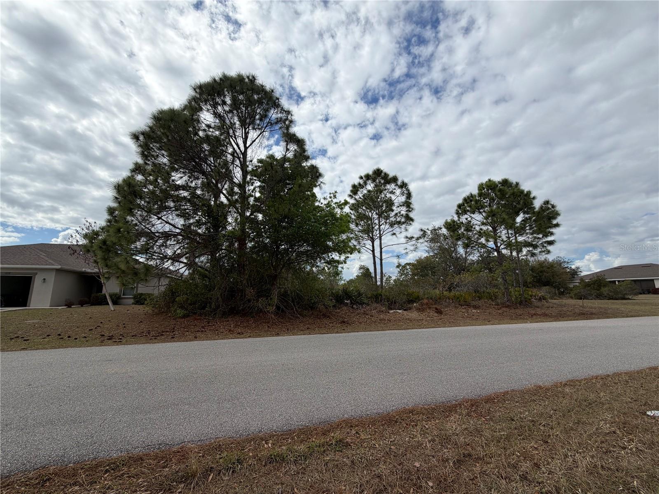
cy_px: 247
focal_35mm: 14
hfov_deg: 102.1
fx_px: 267
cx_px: 330
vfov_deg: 85.7
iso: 20
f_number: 2.2
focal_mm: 2.22
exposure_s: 1/1368
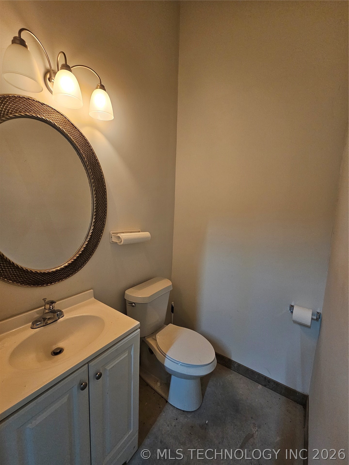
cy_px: 232
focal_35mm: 13
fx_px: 175
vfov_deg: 106.2
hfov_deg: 89.9
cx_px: 174
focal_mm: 2.2
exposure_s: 1/60
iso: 200
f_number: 2.2
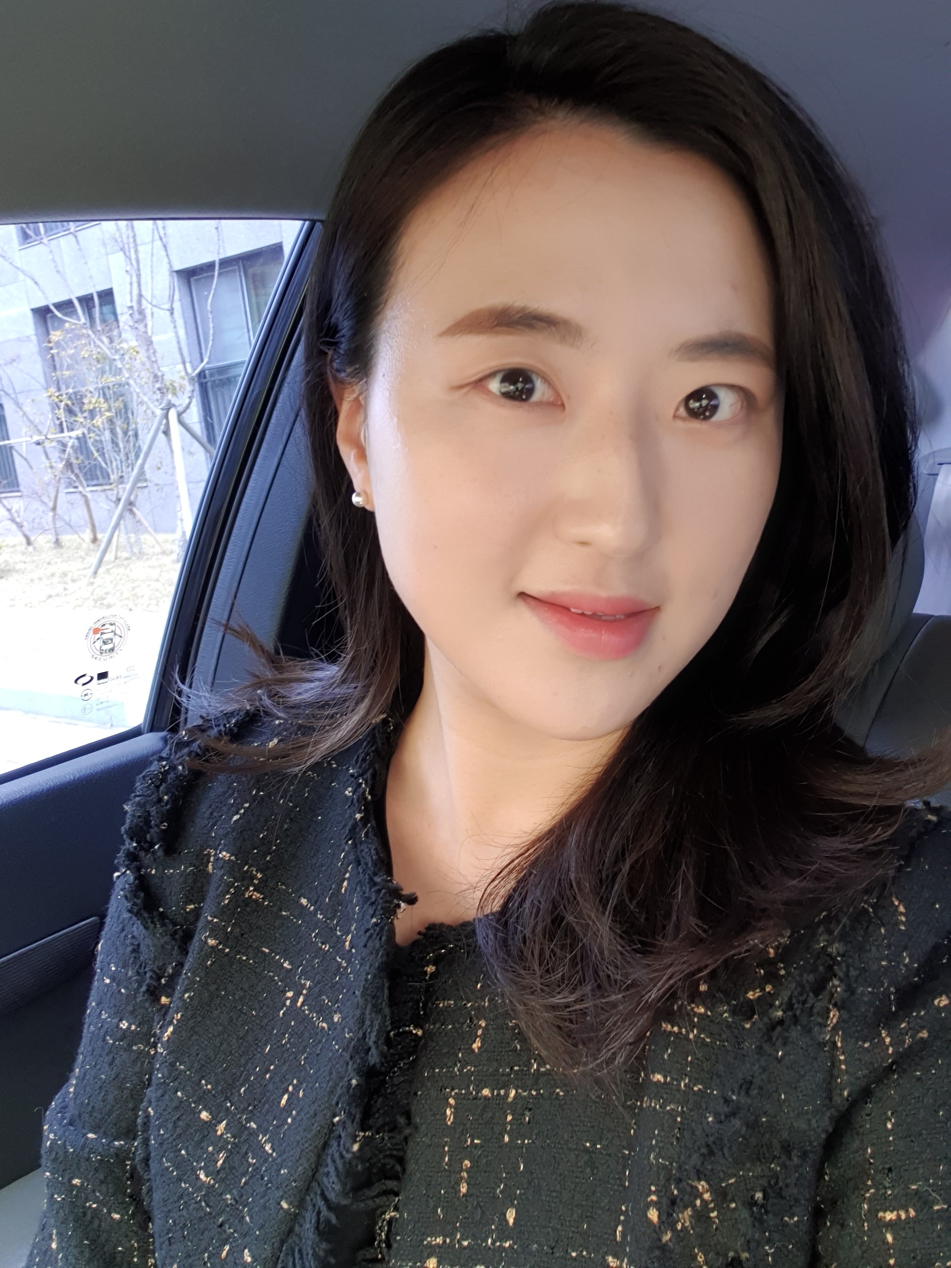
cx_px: 476
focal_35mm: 31
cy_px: 634
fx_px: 1136
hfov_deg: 45.4
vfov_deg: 58.4
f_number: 1.7
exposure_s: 1/40
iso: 100
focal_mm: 2.92
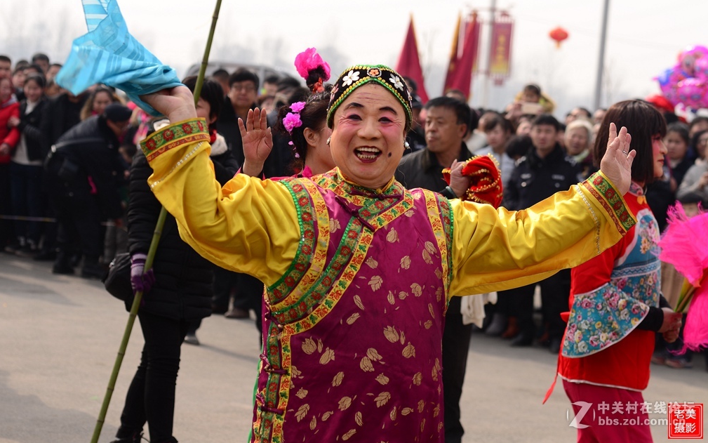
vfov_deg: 12.1
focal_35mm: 108
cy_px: 208
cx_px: 354
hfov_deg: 19.3
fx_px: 2084
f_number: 4
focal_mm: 70
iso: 100
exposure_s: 1/500
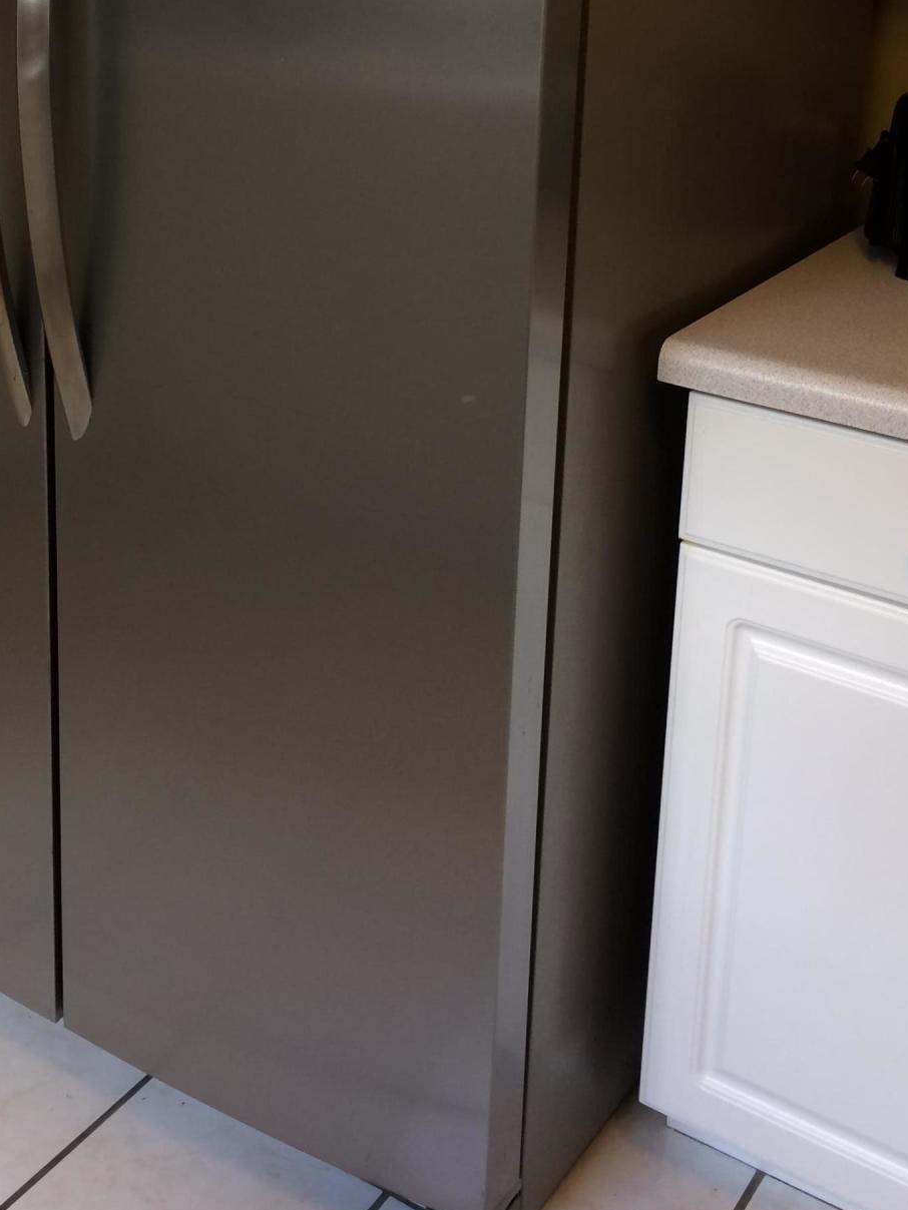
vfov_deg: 38.1
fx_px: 1679
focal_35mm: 48
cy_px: 231
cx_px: 430
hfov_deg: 30.3
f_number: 2.2
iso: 40
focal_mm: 4.15
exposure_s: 1/40
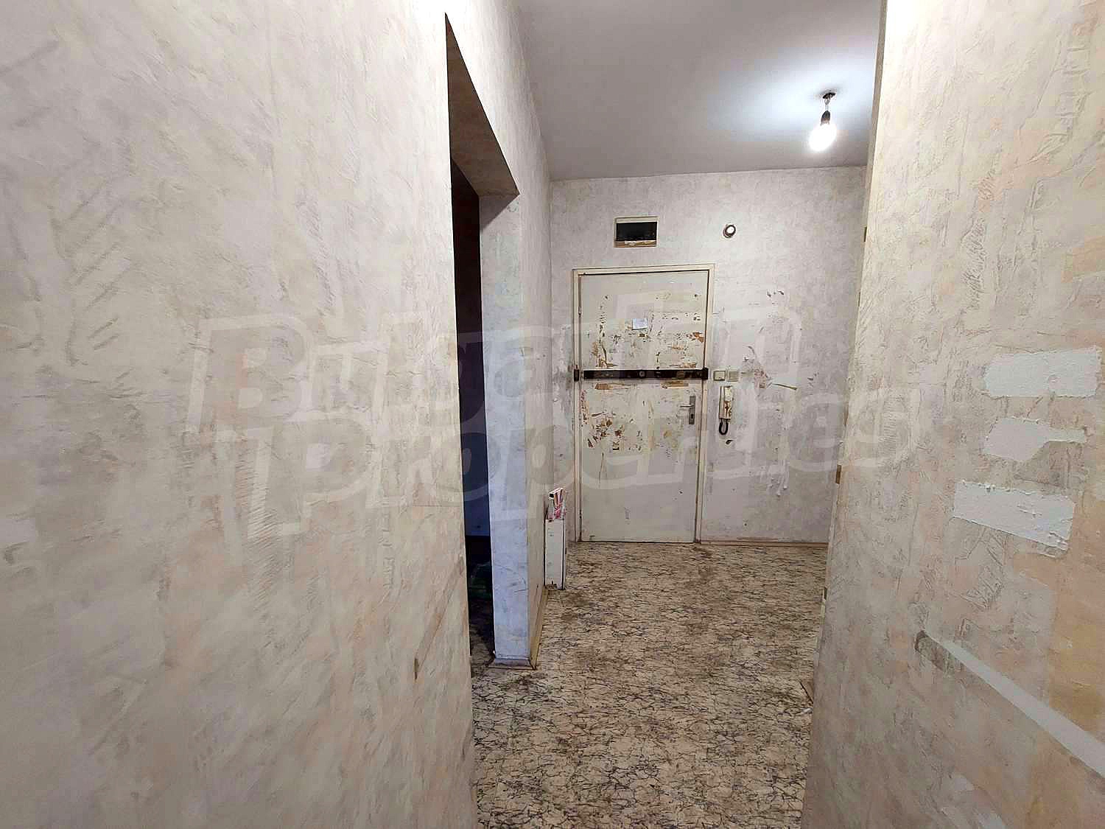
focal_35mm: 13
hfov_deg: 106.2
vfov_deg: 89.9
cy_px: 414
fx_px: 415
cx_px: 552
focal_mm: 1.74
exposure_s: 1/50
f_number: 2.2
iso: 200
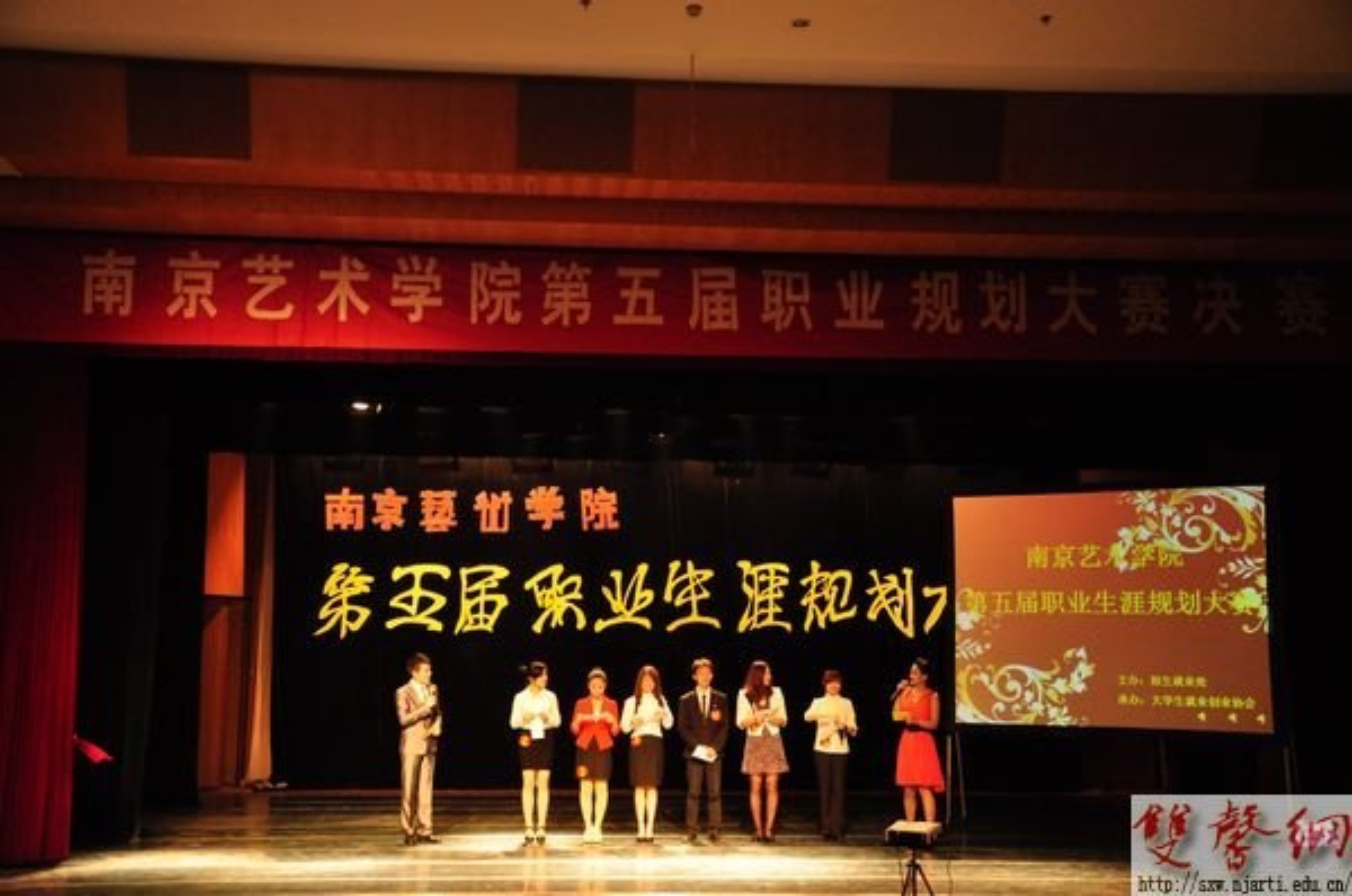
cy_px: 448
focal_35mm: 45
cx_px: 676
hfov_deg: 43.7
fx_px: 1687
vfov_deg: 29.8
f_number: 5
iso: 1250
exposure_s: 1/80
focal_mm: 30
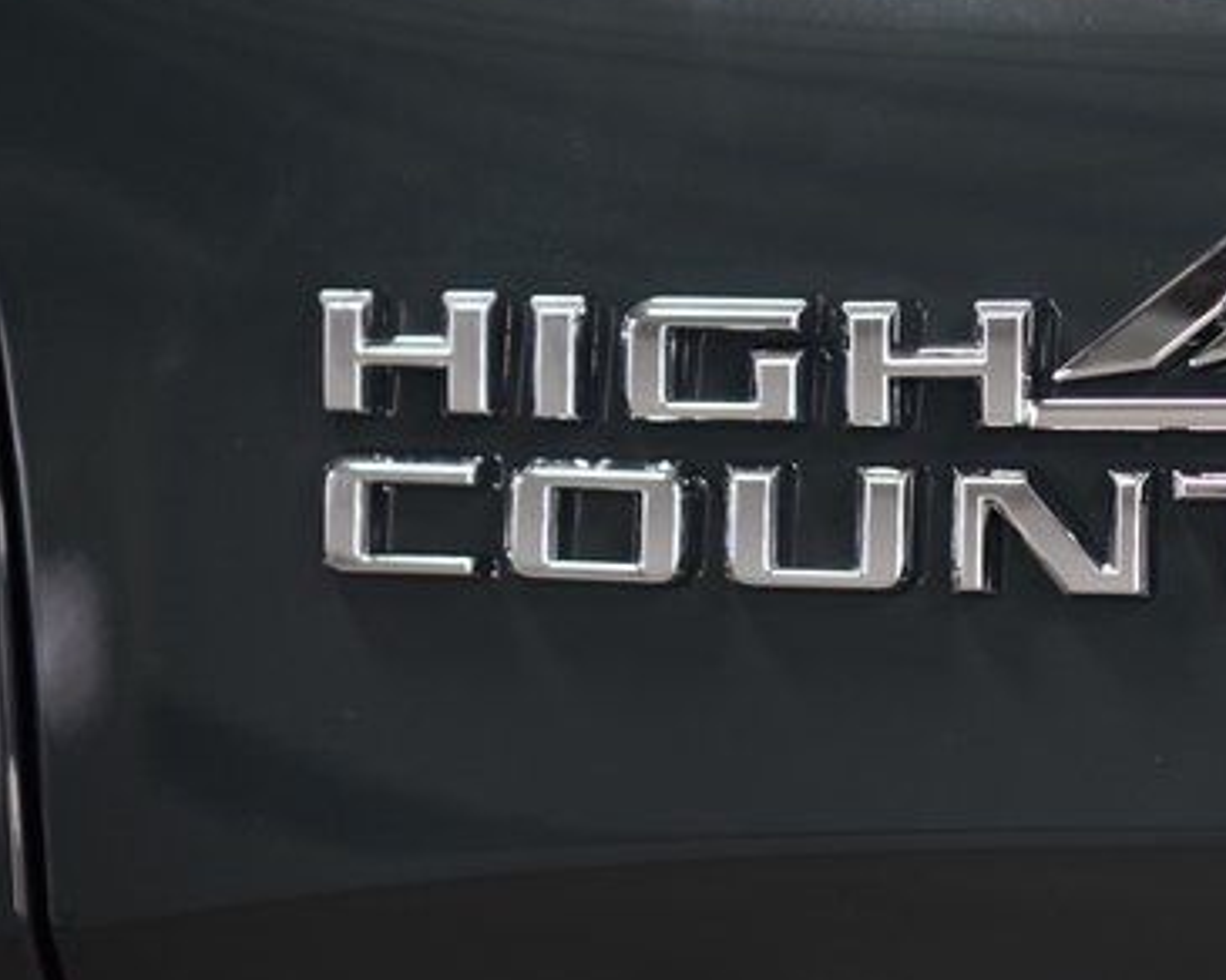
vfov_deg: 8.9
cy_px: 451
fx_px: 6277
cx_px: 1048
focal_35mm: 173
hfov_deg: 11.1
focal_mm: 70
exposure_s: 1/125
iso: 1600
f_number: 3.5
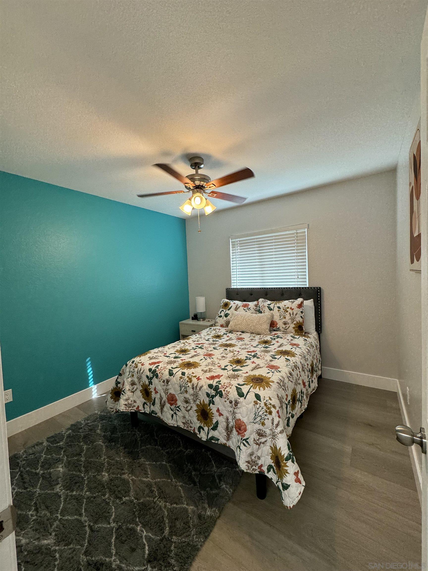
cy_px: 286
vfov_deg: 102.1
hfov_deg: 85.7
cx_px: 214
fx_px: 231
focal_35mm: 14
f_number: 2.2
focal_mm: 2.22
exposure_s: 1/120
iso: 125
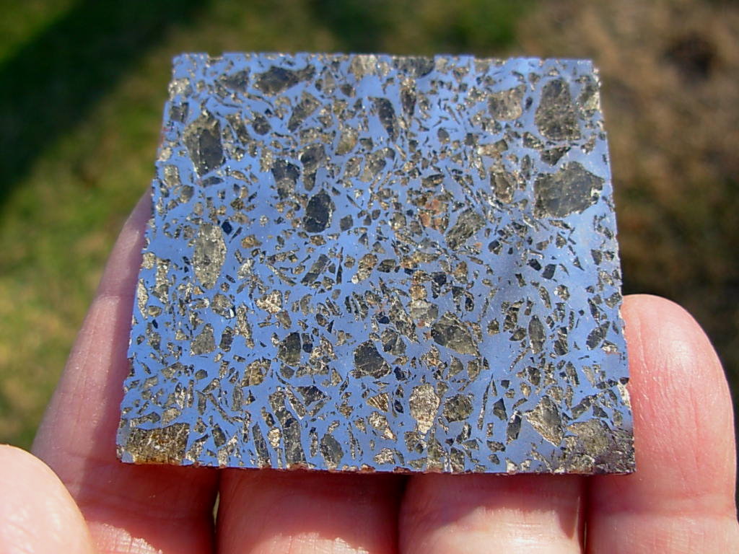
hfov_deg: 49.0
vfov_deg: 37.7
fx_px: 811
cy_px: 277
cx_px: 370
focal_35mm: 38
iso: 50
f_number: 2.9
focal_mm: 6.3
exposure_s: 1/264
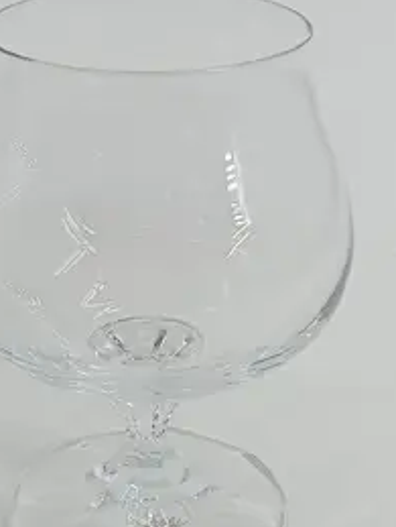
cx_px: 146
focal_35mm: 43
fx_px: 654
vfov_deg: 43.8
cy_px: 287
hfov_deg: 33.5
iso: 54
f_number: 1.8
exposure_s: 1/103
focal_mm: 4.22
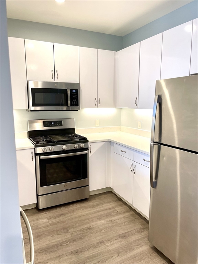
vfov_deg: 69.4
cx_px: 99
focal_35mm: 25
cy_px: 132
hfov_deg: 54.9
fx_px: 191
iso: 100
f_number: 1.6
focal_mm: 5.1
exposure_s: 1/120
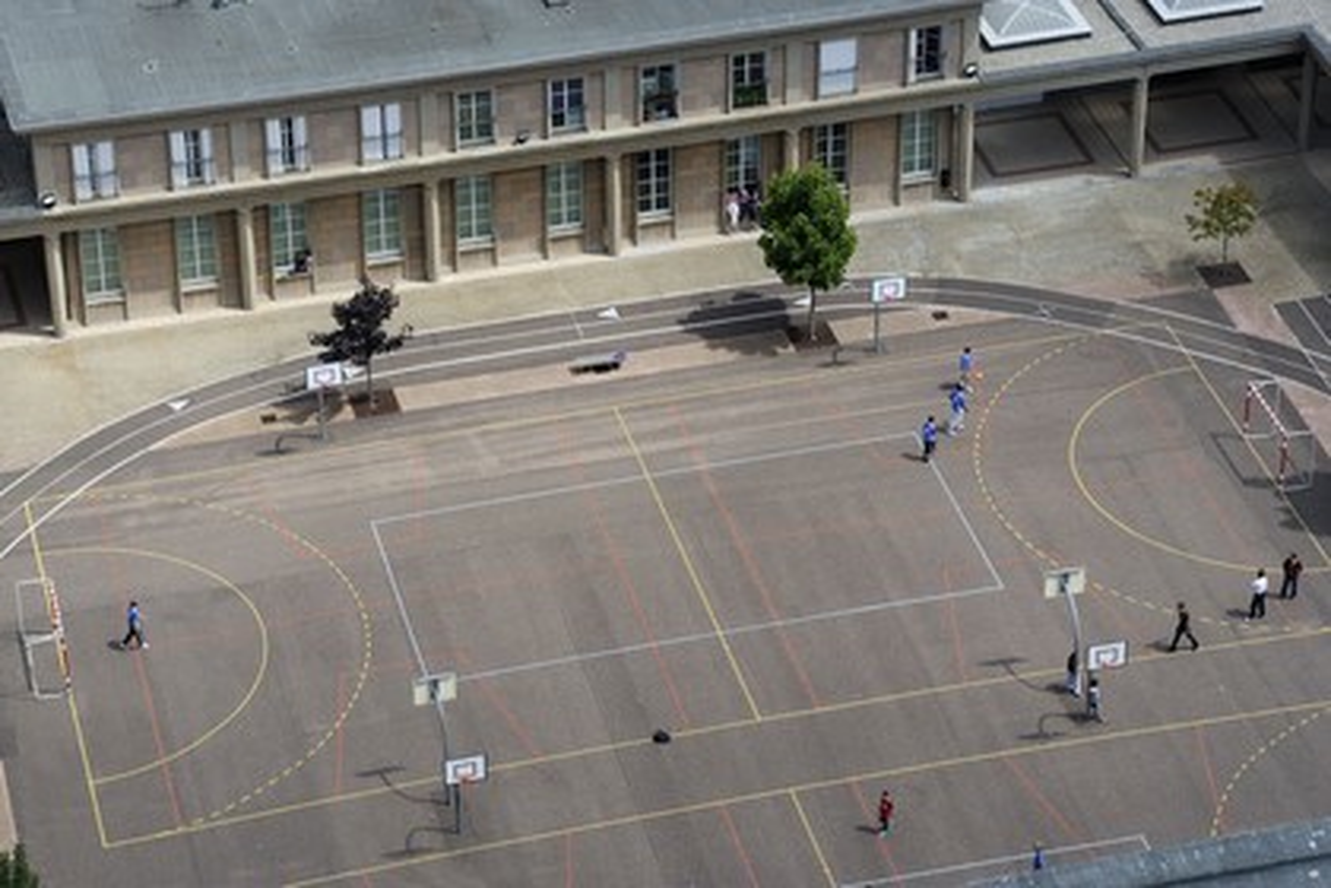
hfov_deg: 19.5
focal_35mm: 105
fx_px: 3882
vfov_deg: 13.0
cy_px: 444
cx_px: 666
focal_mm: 105
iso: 200
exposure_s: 1/250
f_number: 10
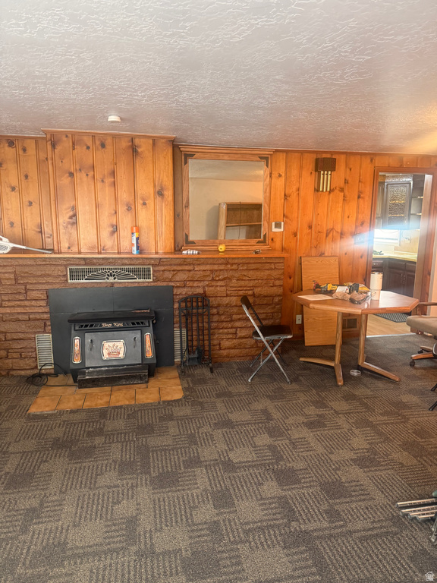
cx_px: 218
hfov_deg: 56.8
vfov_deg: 71.6
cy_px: 292
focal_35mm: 24
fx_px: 404
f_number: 1.78
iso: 250
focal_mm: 6.76
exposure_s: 1/60
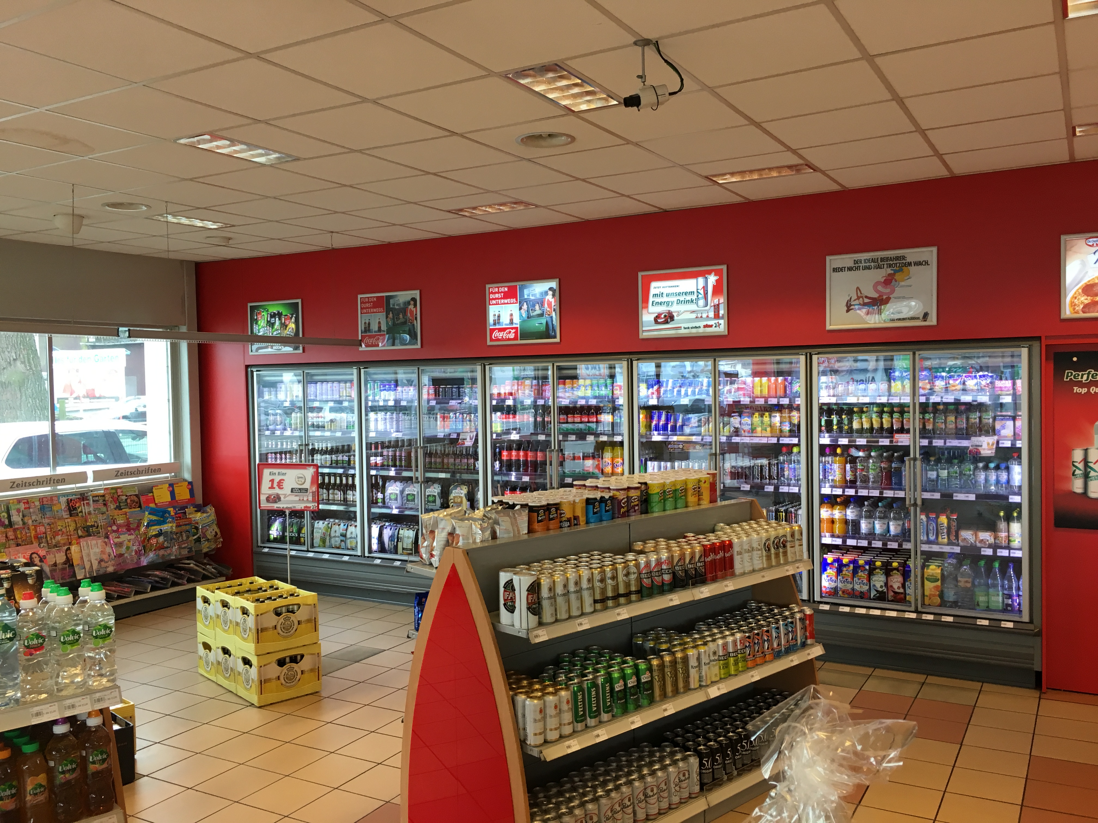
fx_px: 920
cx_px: 549
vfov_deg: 48.2
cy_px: 412
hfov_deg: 61.7
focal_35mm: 29
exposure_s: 1/33
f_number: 2.2
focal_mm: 4.15
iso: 40
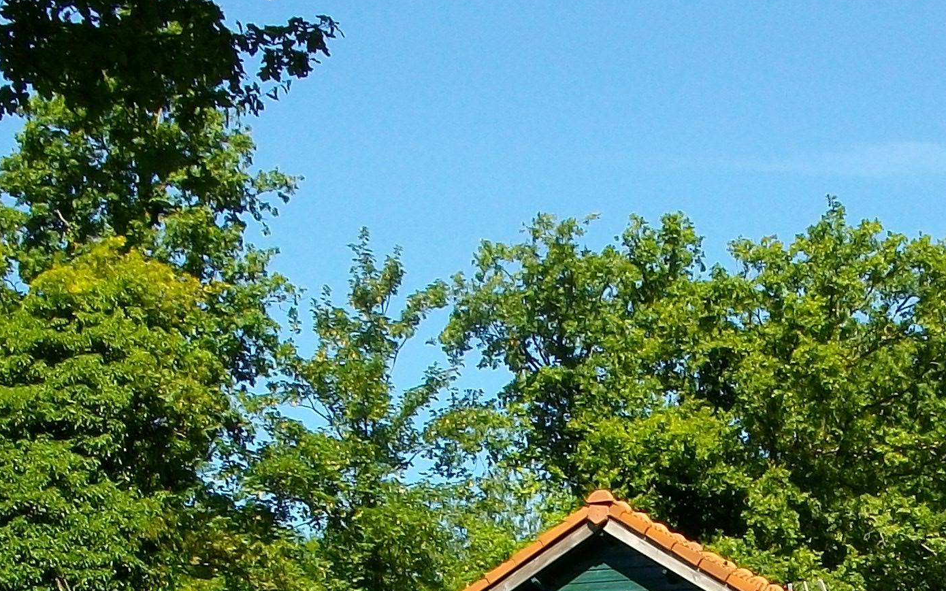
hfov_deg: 23.1
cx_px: 678
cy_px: 1008
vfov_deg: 13.4
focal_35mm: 89
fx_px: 2295
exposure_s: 1/164
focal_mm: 5.7
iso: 80
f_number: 5.5
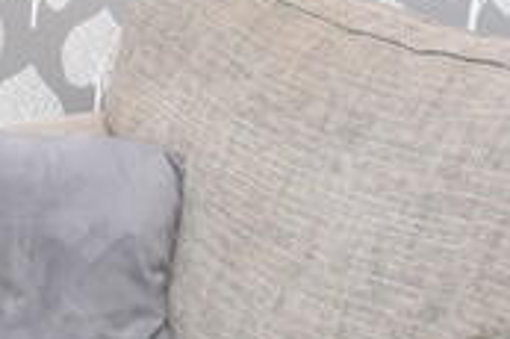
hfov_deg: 17.9
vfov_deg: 15.0
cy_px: -28
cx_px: -430
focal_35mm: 89
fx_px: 1260
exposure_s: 1/125
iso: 800
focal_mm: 10
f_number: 4
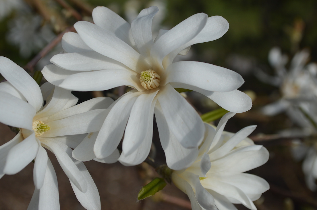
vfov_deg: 18.1
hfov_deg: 27.0
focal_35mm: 75
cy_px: 97
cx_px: 145
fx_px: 660
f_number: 8
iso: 100
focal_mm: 46
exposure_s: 1/320
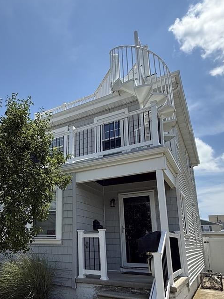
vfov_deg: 62.4
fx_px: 242
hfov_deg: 47.9
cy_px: 190
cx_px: 57
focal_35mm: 28
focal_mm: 2.22
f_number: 2.2
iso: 50
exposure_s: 1/1339
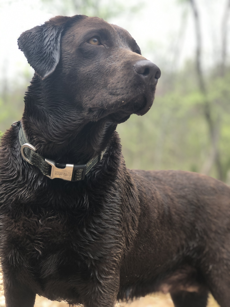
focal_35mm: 57
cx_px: 115
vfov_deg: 33.8
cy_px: 154
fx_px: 505
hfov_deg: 25.7
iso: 25
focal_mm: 6.6
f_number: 2.8
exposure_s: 1/120
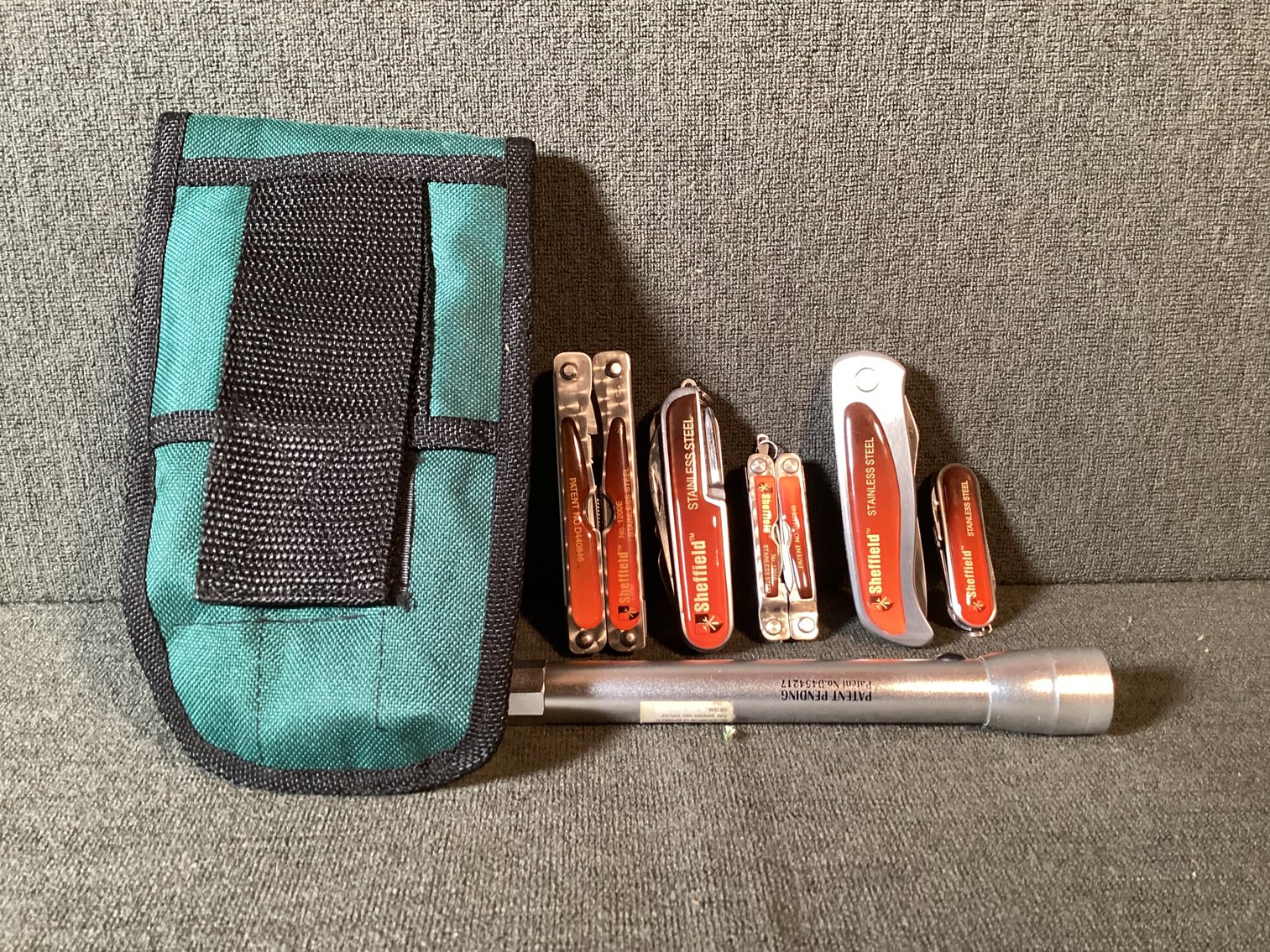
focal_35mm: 31
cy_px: 476
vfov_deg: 45.4
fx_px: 1137
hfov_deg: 58.3
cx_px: 635
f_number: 2.4
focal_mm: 3.3
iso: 320
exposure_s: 1/33
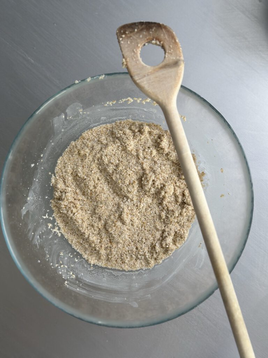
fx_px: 495
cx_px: 134
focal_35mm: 48
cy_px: 179
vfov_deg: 39.7
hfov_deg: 30.3
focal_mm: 6.86
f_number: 1.78
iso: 100
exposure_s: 1/121
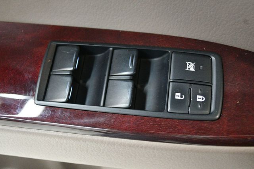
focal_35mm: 45
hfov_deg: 43.6
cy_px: 84
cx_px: 127
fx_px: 317
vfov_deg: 29.8
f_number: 4.5
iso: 7200
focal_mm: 30
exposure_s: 1/60
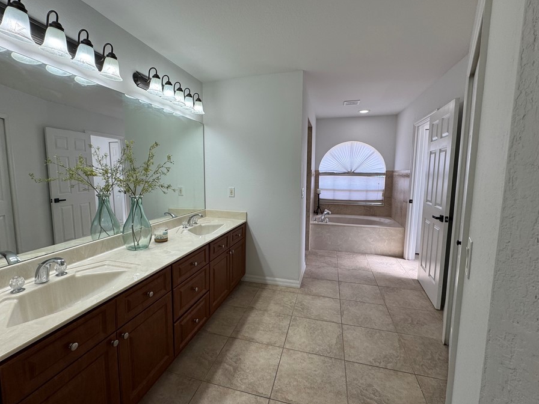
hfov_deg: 94.5
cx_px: 259
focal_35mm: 16
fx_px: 249
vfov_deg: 78.1
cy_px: 198
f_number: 2.2
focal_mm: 2.22
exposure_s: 1/134
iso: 40
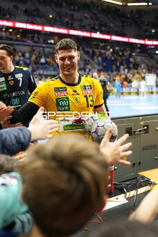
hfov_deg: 31.9
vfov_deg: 46.4
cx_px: 79
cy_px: 118
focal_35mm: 42
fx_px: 276
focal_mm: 28
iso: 1000
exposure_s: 1/800
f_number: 1.8
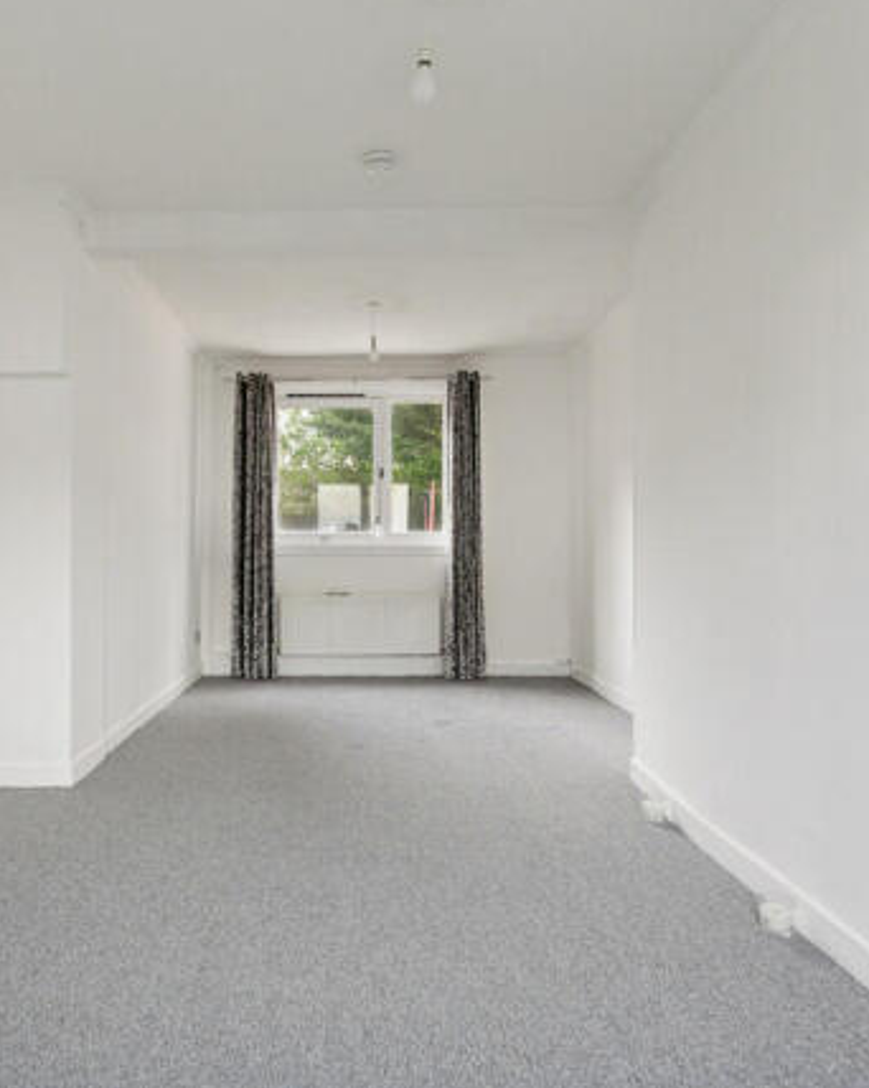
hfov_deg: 58.8
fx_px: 763
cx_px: 342
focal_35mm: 24
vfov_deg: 70.9
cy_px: 543
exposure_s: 1/50
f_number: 6.3
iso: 800
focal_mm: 11
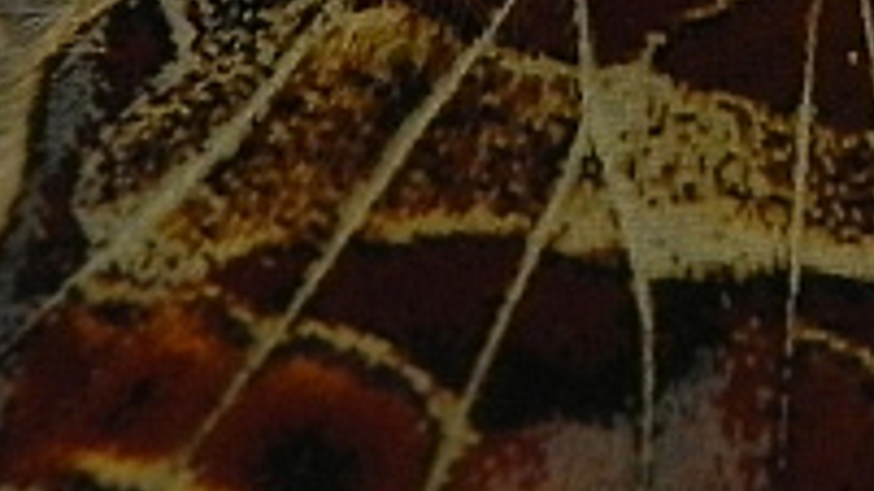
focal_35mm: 584
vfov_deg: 2.1
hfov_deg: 3.7
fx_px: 13532
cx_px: 396
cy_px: 439
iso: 160
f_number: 4
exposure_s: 1/466
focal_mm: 18.8
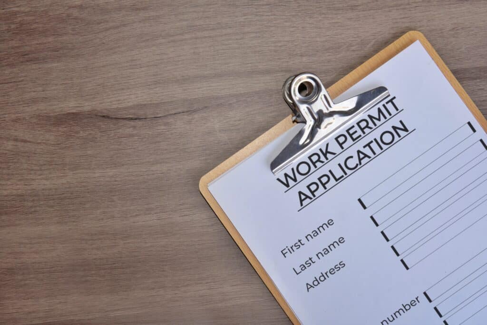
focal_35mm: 45
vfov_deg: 29.9
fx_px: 609
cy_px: 162
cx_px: 244
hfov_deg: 43.6
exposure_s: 1/200
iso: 100
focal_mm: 30
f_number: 8
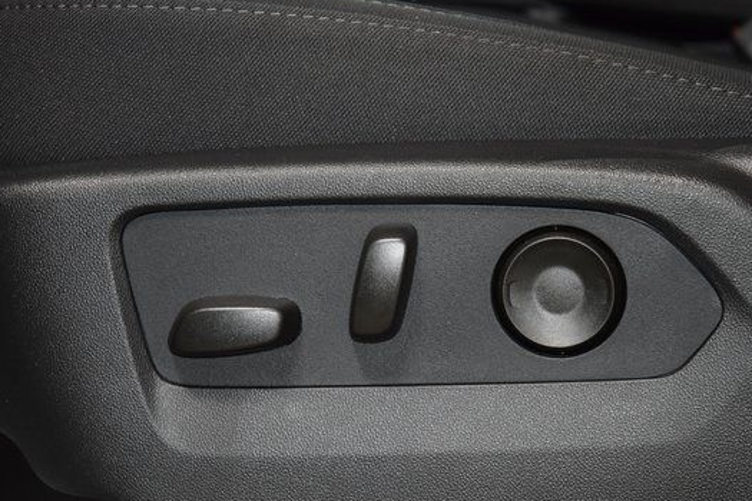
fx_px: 2674
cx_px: 377
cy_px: 296
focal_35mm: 128
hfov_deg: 16.0
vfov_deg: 10.7
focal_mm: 70
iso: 2500
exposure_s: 1/60
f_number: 4.5
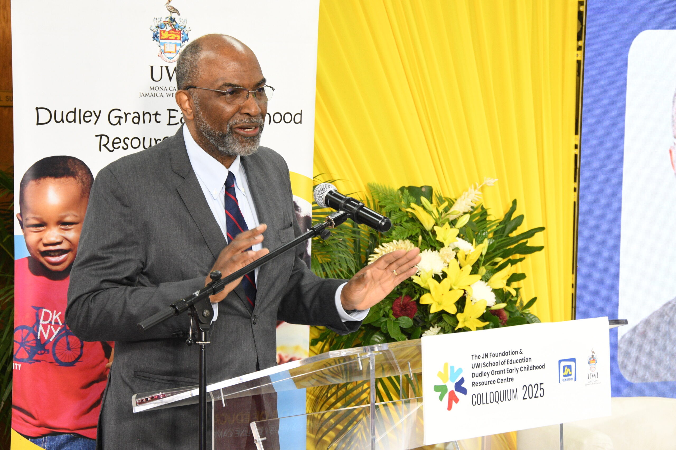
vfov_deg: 13.0
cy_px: 225
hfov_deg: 19.5
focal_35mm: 105
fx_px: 1971
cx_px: 338
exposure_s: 1/80
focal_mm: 70
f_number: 8
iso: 1600
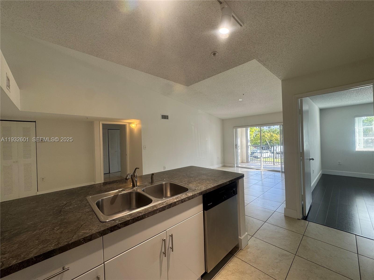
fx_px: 151
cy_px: 140
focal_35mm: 14
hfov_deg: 102.1
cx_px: 187
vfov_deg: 85.7
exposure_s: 1/120
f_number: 2.2
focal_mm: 2.22
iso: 50
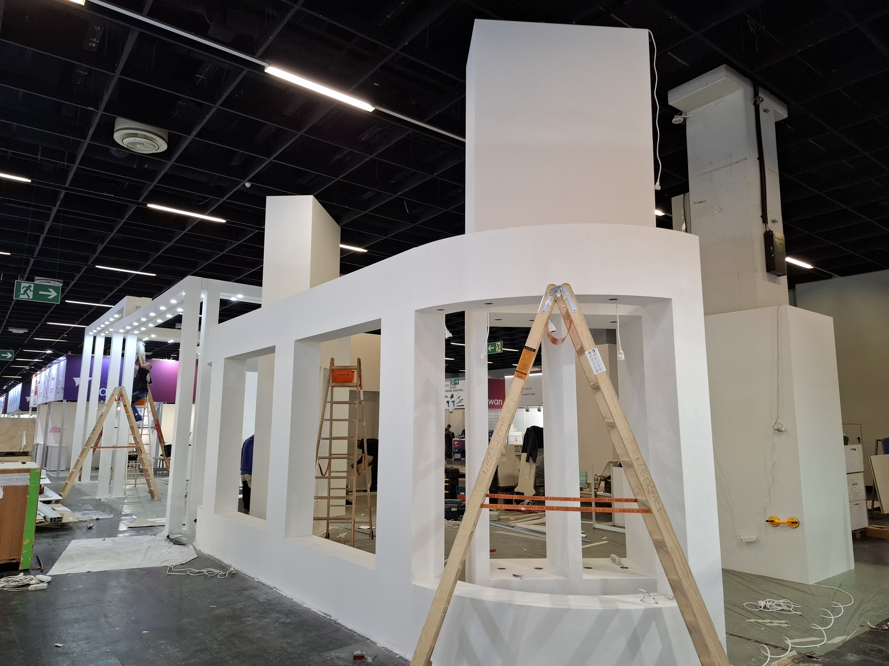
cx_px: 444
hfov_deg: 73.9
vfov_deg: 58.9
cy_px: 333
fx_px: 591
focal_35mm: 23
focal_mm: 5.54
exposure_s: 1/60
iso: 200
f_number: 1.8
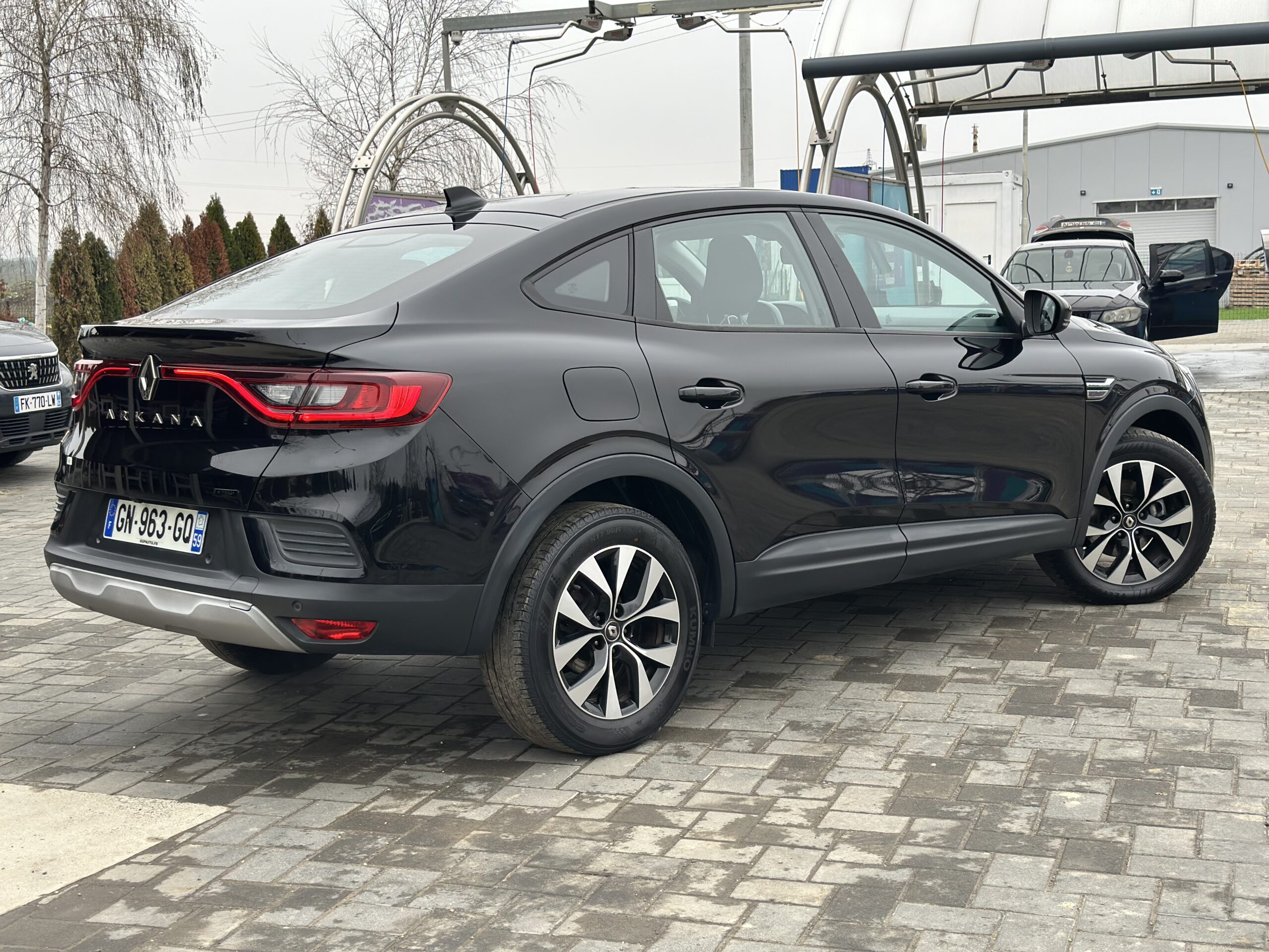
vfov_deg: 30.3
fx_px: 1760
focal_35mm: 48
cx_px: 634
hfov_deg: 39.7
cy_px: 476
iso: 80
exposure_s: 1/421
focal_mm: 6.86
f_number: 1.78
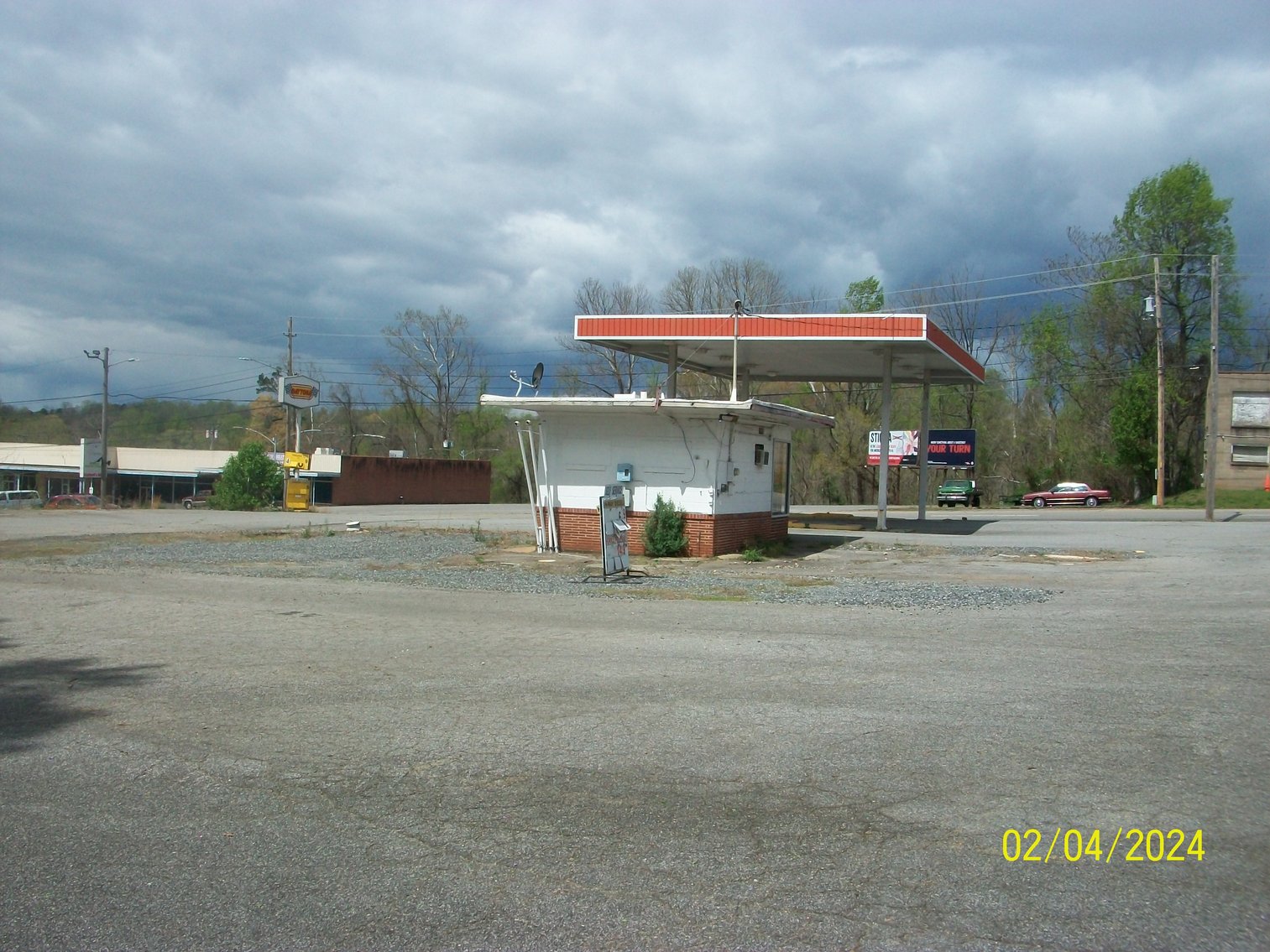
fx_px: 1247
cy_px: 476
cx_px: 635
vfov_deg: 41.8
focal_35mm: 34
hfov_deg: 54.0
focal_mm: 5.7
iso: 80
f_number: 5.5
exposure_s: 1/800
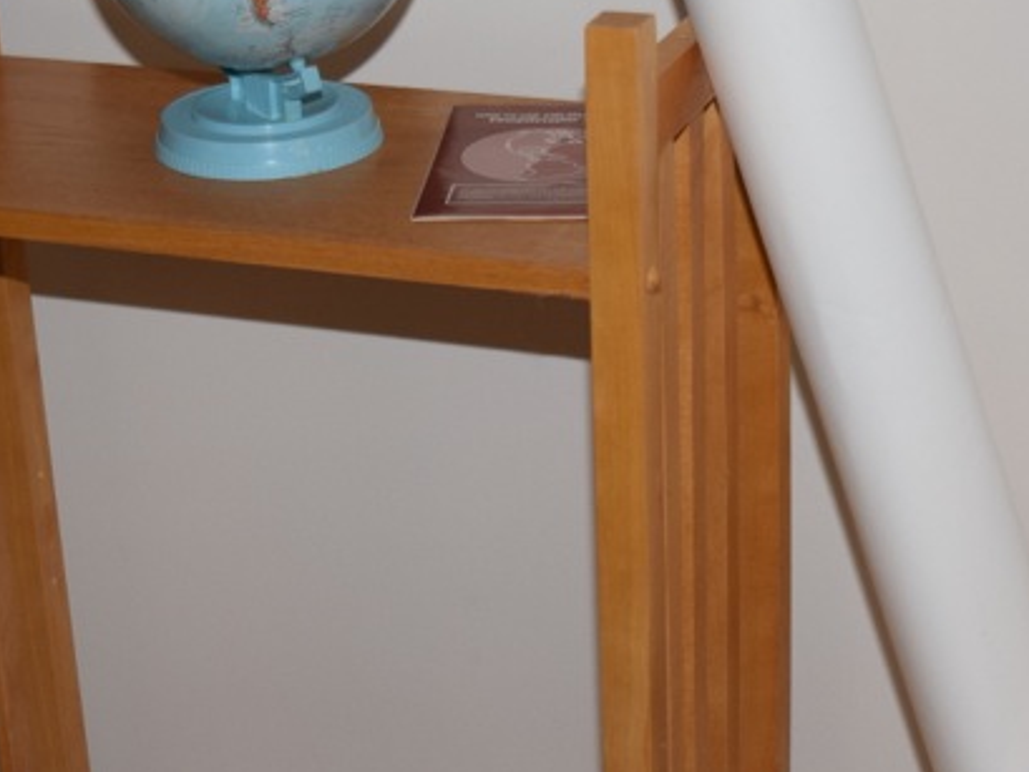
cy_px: 560
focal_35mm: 95
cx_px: 443
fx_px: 2830
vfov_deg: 15.5
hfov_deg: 20.6
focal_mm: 27
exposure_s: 1/60
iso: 720
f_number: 4
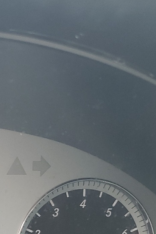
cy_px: 240
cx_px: -137
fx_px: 514
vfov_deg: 24.4
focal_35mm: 79
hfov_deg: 14.8
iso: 56
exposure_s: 1/60.2
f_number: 1.5
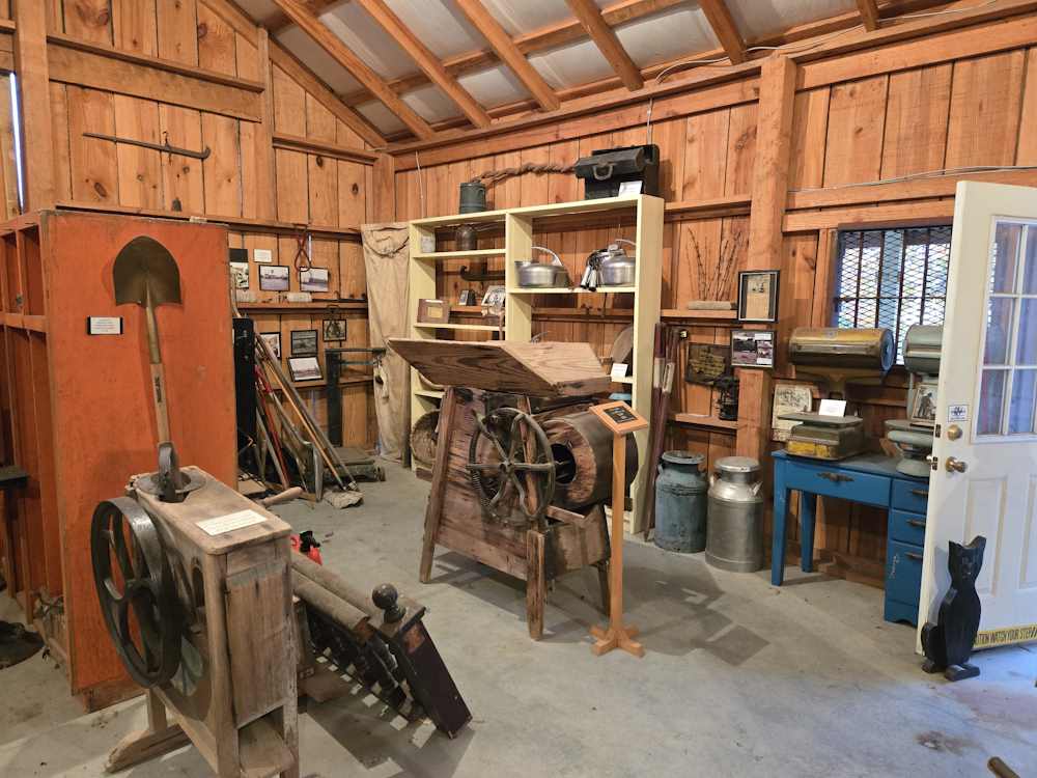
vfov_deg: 58.9
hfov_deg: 73.9
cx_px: 518
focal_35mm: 23
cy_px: 389
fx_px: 689
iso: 800
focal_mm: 5.4
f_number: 1.8
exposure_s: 1/60
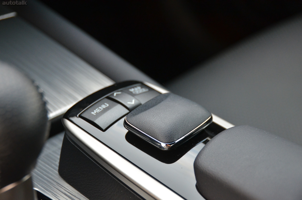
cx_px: 151
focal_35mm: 93
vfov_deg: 14.6
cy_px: 100
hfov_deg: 22.0
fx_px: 779
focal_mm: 62
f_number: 4.8
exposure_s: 1/160
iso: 1600
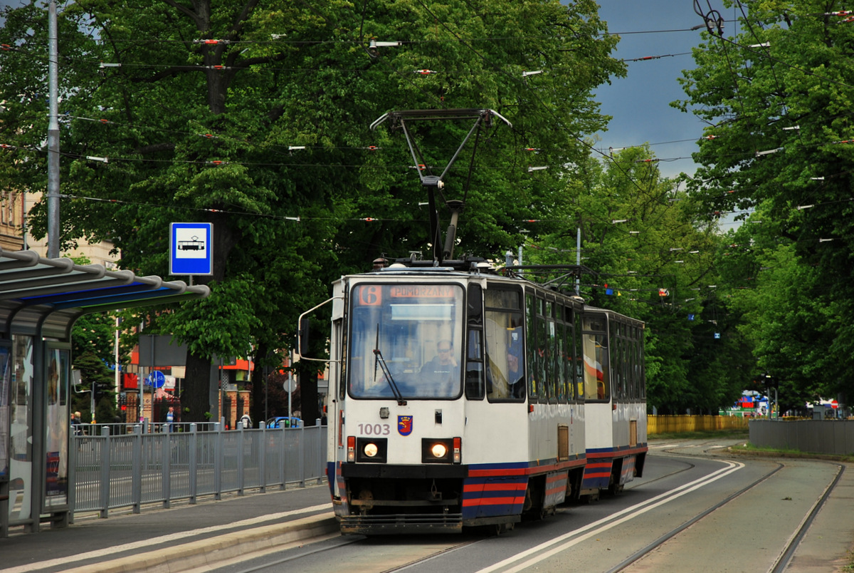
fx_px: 3742
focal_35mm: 158
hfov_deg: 13.0
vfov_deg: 8.7
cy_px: 286
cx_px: 427
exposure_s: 1/125
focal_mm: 105
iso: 100
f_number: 7.1
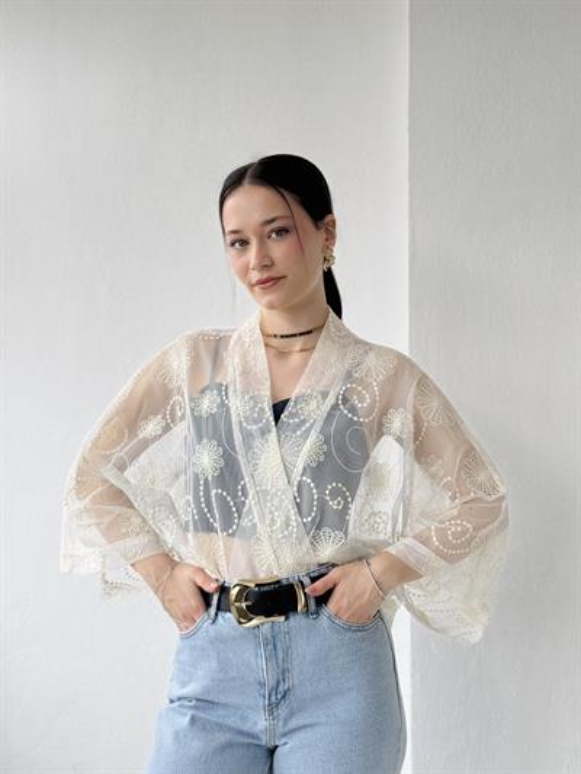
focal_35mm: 48
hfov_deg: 30.3
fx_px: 1074
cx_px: 290
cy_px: 387
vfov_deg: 39.6
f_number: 1.78
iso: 64
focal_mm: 6.76
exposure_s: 1/242
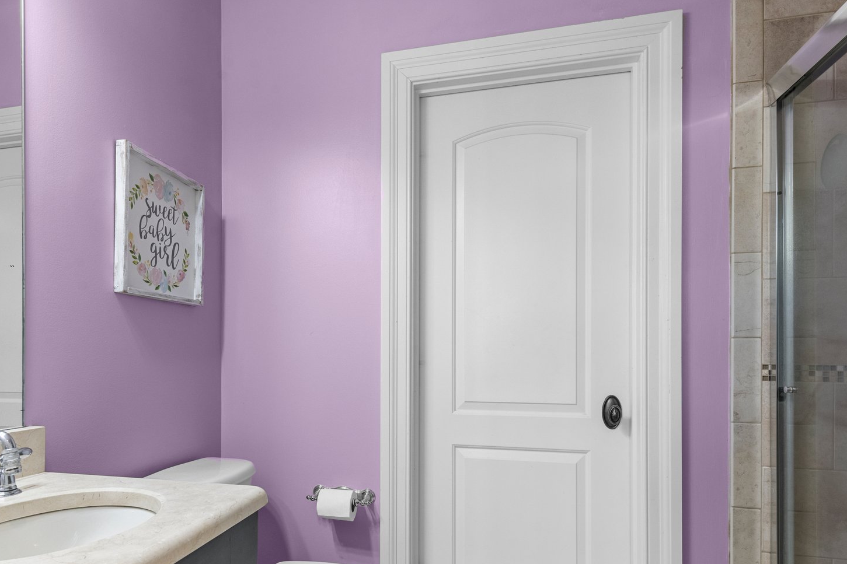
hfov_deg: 73.2
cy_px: 351
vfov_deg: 52.6
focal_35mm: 24
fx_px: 565
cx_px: 356
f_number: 7.1
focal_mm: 17
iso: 400
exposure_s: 1/6
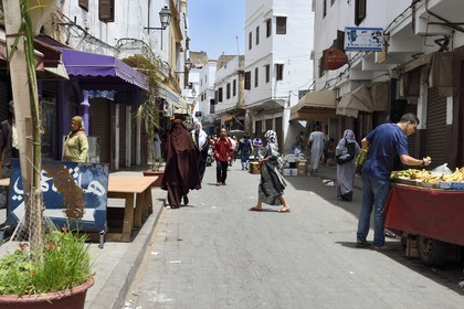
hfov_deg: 54.4
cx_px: 232
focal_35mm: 35
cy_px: 154
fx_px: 451
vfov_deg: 37.9
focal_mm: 35
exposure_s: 1/320
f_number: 10
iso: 200
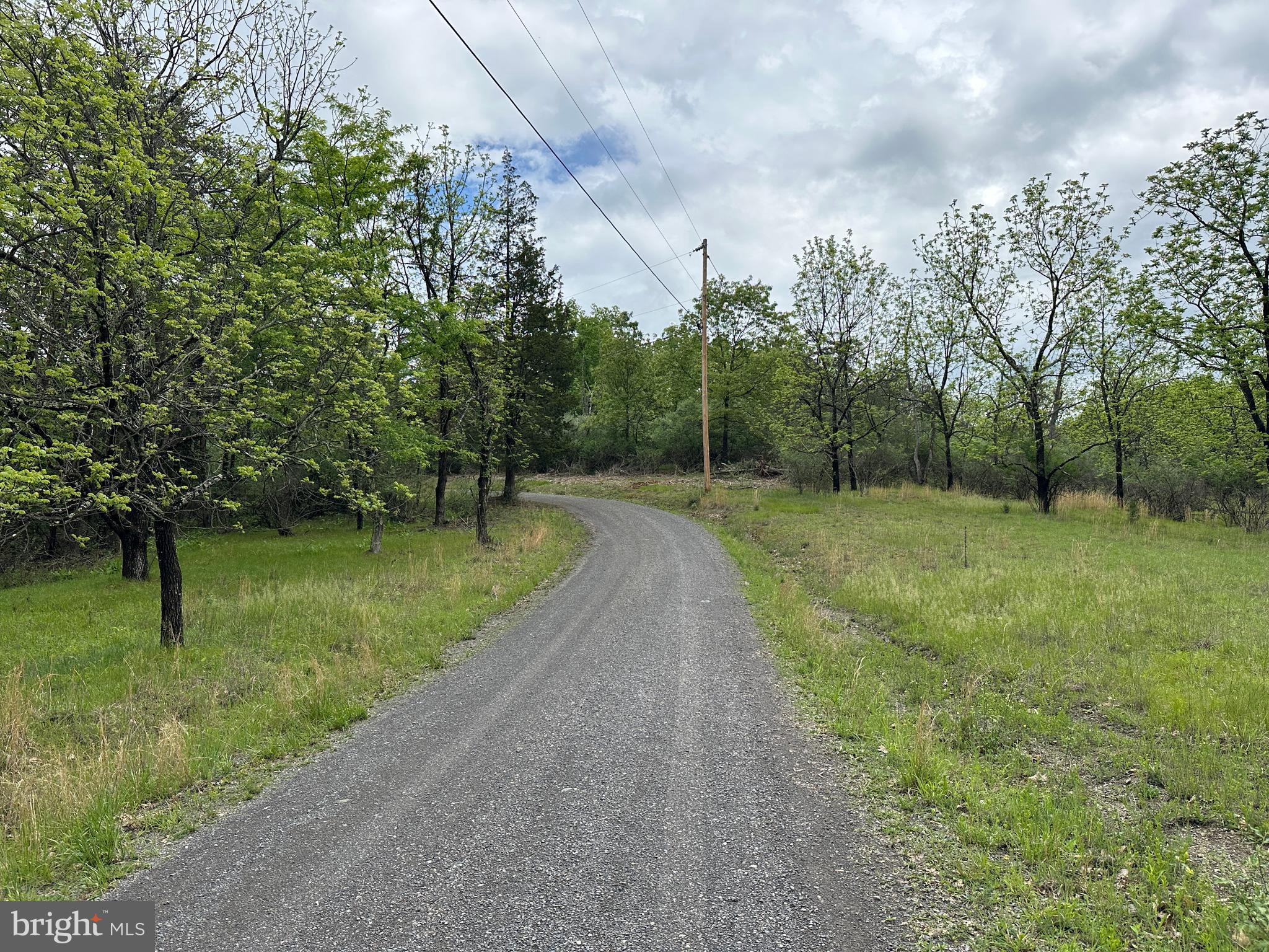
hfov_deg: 71.6
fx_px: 880
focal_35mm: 24
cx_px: 634
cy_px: 476
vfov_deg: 56.8
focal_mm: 6.86
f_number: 1.78
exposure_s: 1/3717
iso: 80
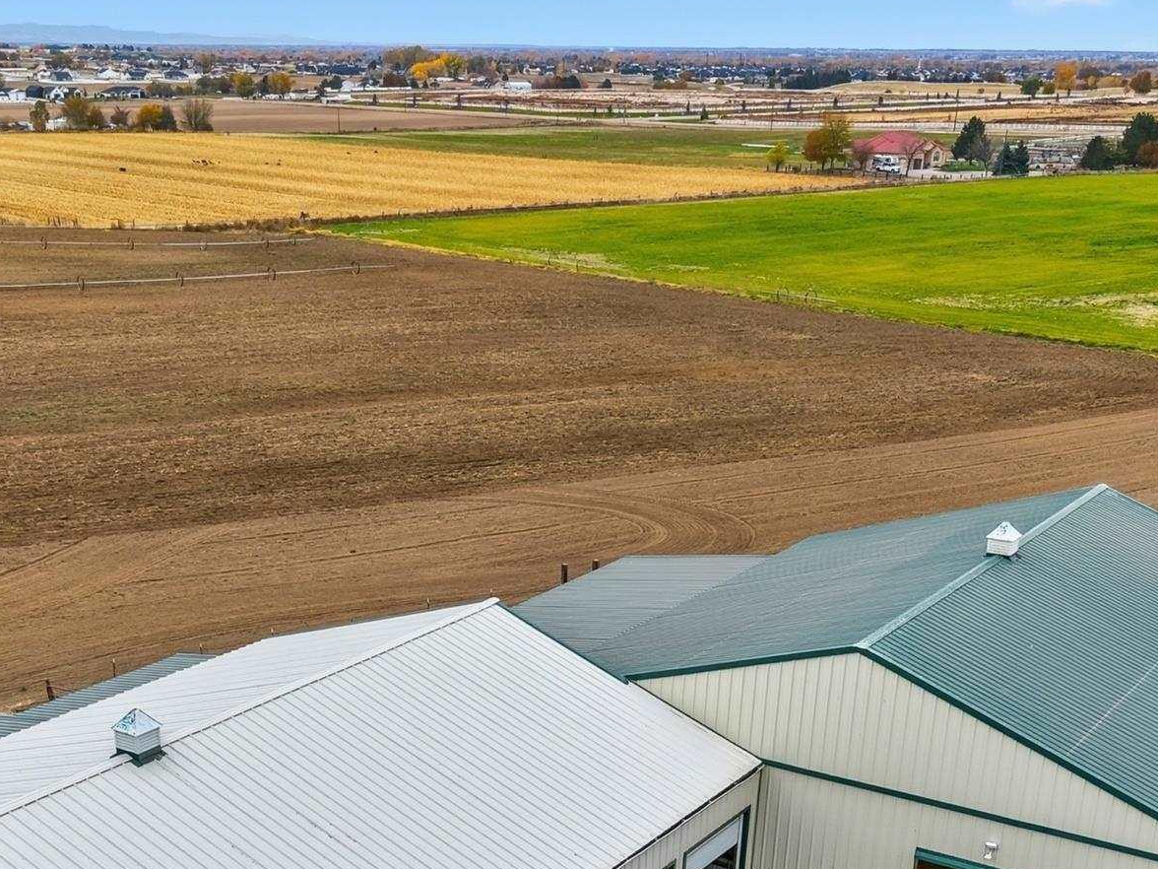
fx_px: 1706
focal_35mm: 51
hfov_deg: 37.4
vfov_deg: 27.3
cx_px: 484
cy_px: 821
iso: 120
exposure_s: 1/500
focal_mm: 8.7
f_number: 1.8
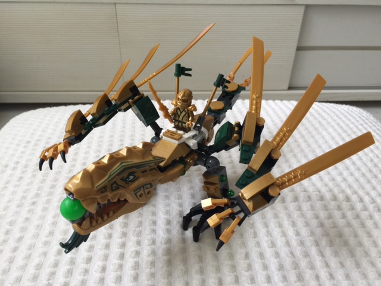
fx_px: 319
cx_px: 190
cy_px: 143
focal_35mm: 29
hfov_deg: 61.7
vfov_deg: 48.2
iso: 50
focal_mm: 4.15
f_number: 2.2
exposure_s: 1/15
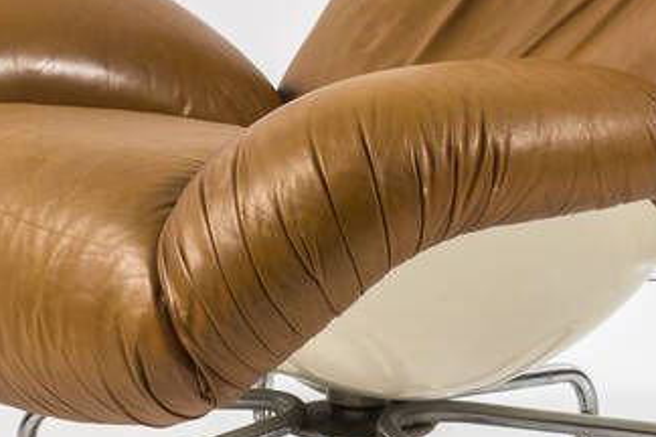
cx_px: 341
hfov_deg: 7.7
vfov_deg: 5.1
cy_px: 49
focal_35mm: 268
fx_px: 4883
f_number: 16
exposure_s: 1/200
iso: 100
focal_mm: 62
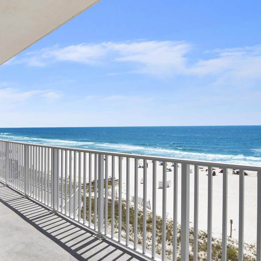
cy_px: 125
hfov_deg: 56.3
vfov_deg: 57.3
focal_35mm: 28
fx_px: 239
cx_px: 91
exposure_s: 1/640
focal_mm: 18
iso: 200
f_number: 11
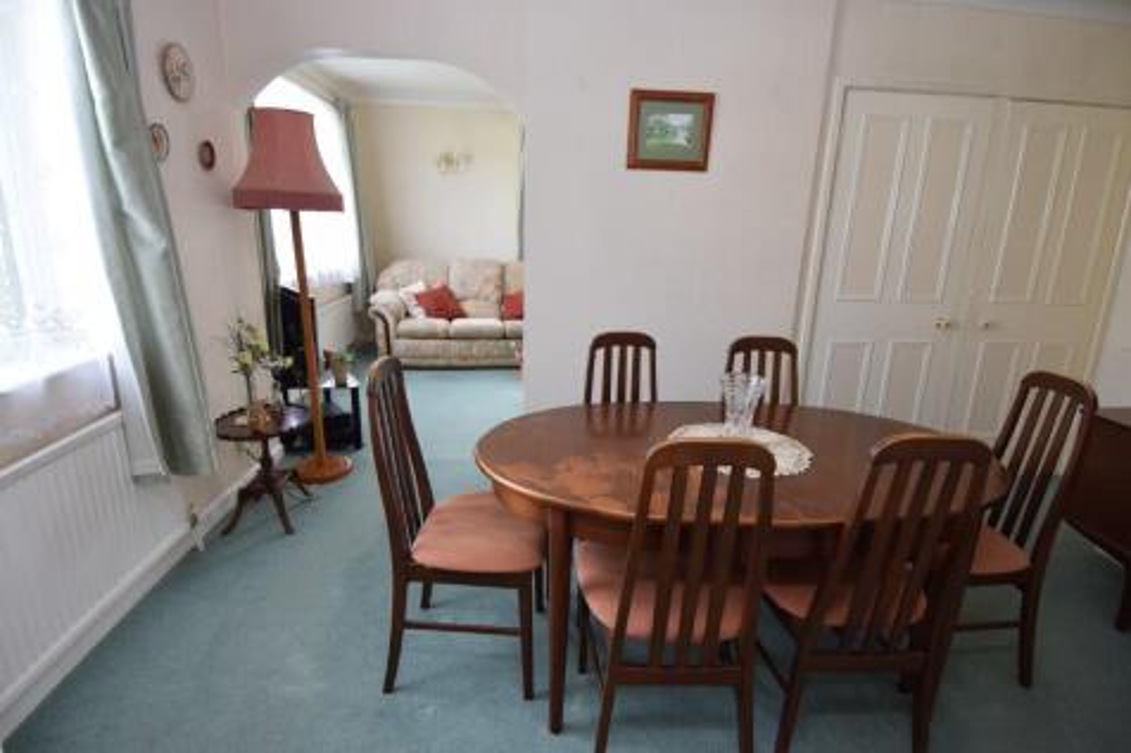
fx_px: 565
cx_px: 566
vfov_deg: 67.3
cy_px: 376
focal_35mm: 18
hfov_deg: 90.0
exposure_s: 1/80
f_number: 4.5
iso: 400
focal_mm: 12
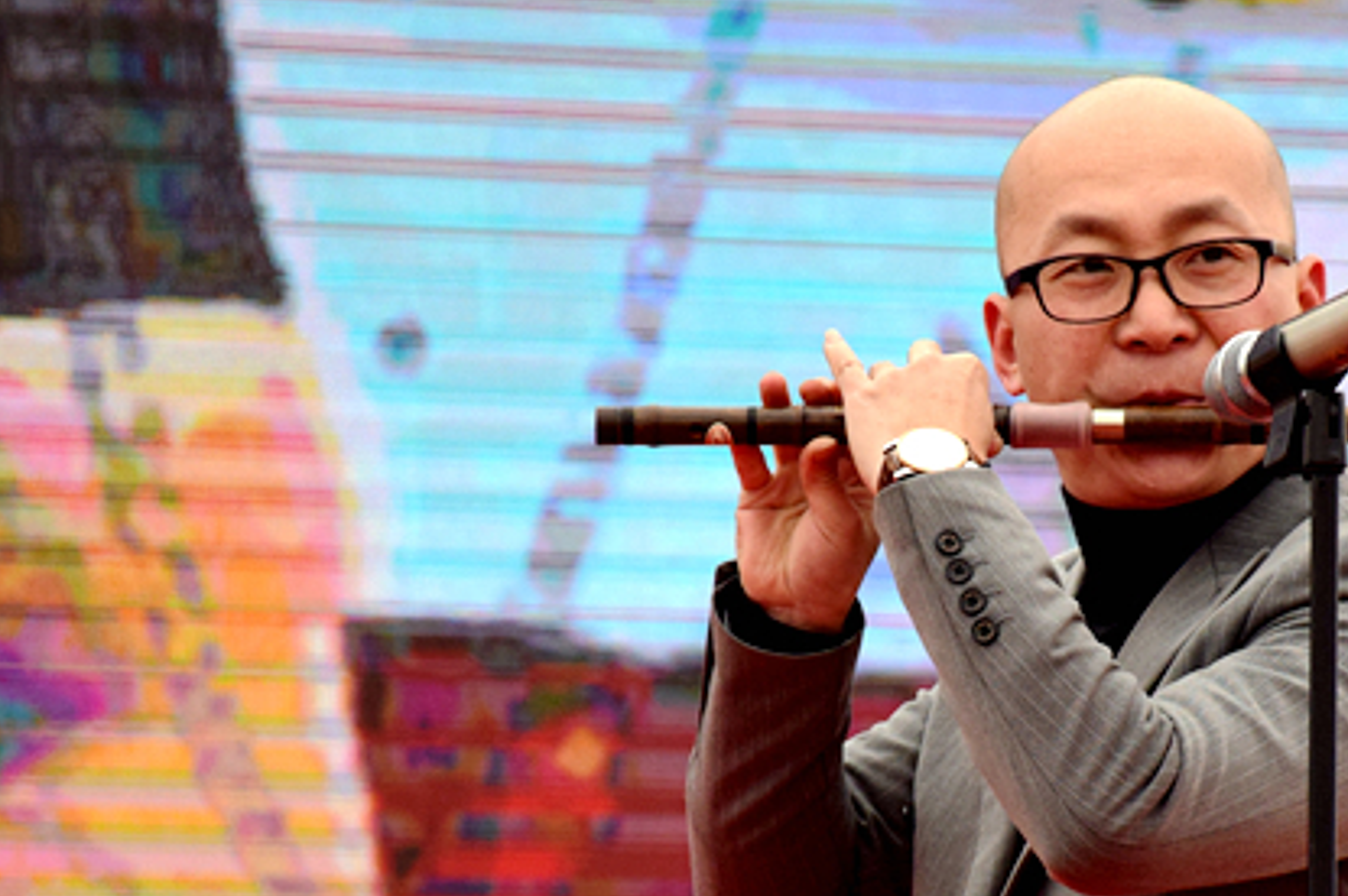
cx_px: 1179
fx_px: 15153
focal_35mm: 405
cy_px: 784
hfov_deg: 5.1
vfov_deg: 3.4
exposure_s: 1/1000
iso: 640
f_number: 5.6
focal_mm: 140
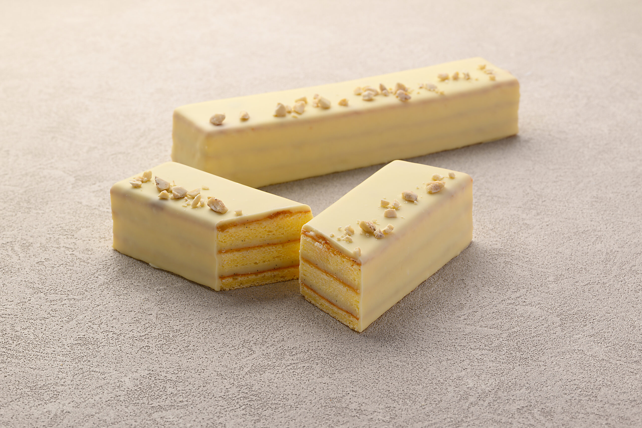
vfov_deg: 13.0
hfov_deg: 19.5
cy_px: 214
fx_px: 1872
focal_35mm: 105
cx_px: 321
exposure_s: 1/125
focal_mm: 105
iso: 80
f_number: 18
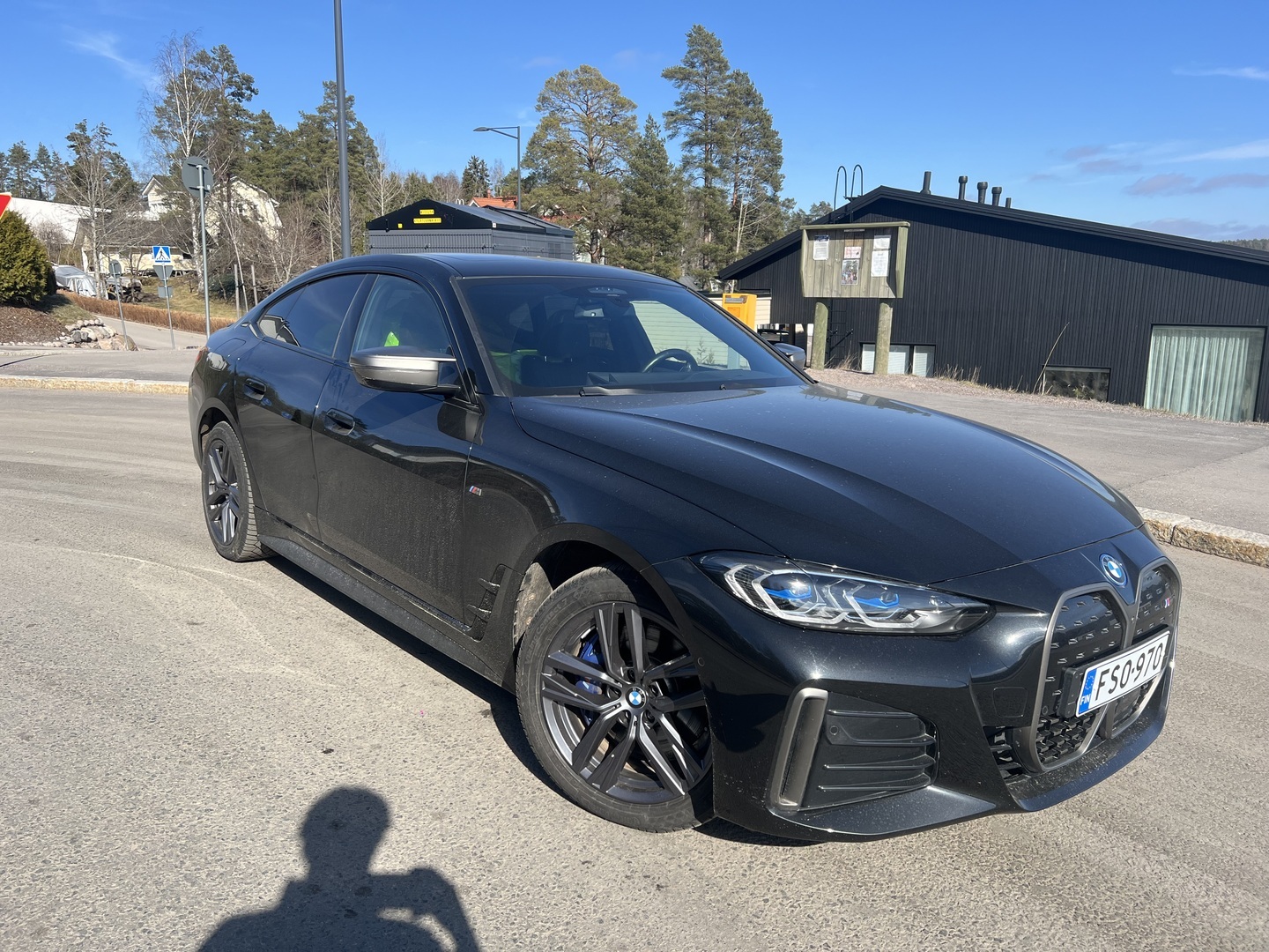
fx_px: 953
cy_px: 476
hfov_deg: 67.3
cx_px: 634
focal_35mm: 26
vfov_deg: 53.1
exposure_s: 1/2695
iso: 50
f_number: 1.5
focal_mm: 5.7
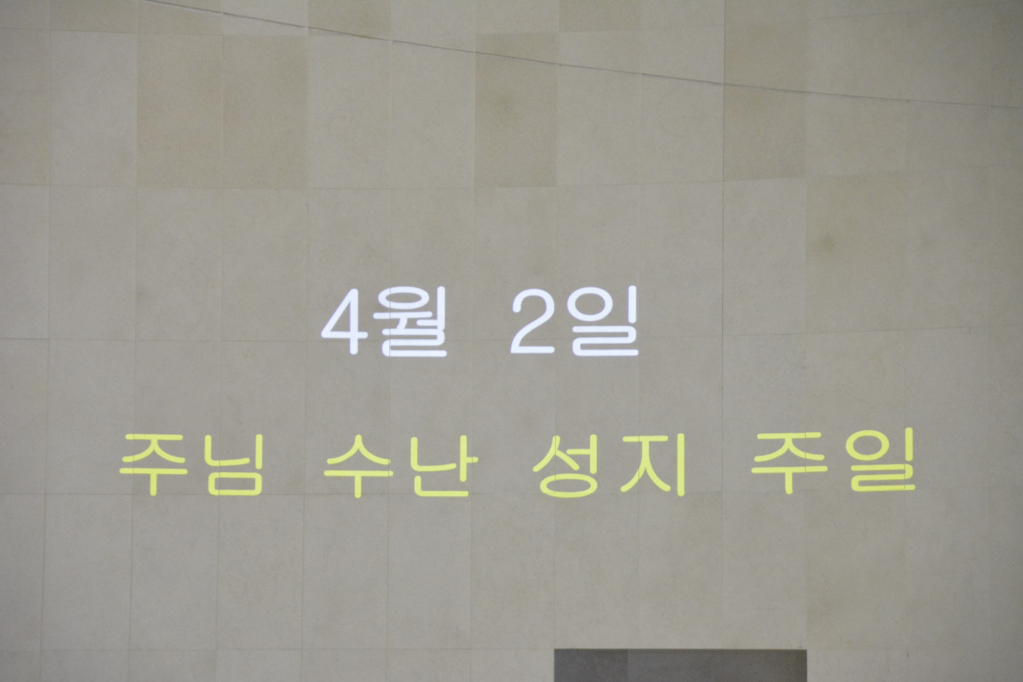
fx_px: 4774
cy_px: 341
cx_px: 512
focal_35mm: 168
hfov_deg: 12.2
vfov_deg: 8.2
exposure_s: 1/125
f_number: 5.6
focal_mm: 112
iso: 6400
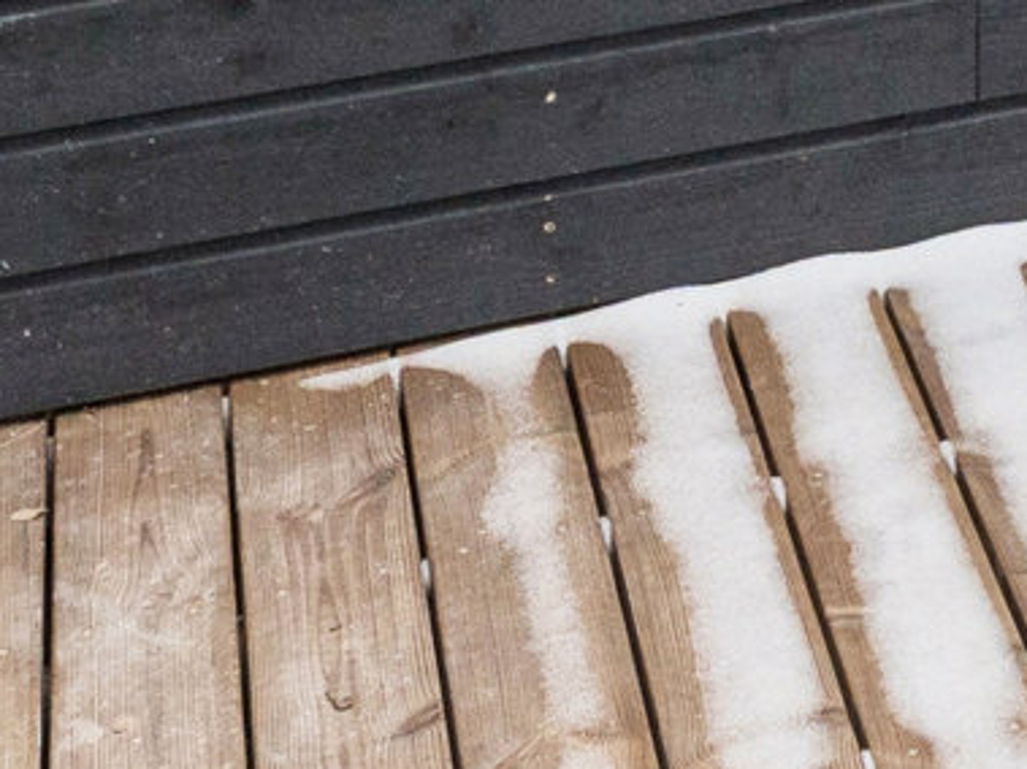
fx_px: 4063
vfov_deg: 8.3
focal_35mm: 137
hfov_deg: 12.9
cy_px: -1841
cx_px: 1894
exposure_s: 1/80
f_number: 11
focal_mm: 18
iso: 800
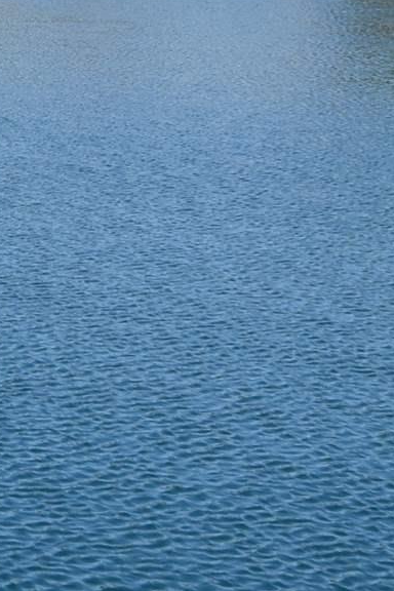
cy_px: 101
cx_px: -441
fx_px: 2626
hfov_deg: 8.1
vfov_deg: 12.8
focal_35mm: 160
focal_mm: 20
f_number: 9
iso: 200
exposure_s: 1/320
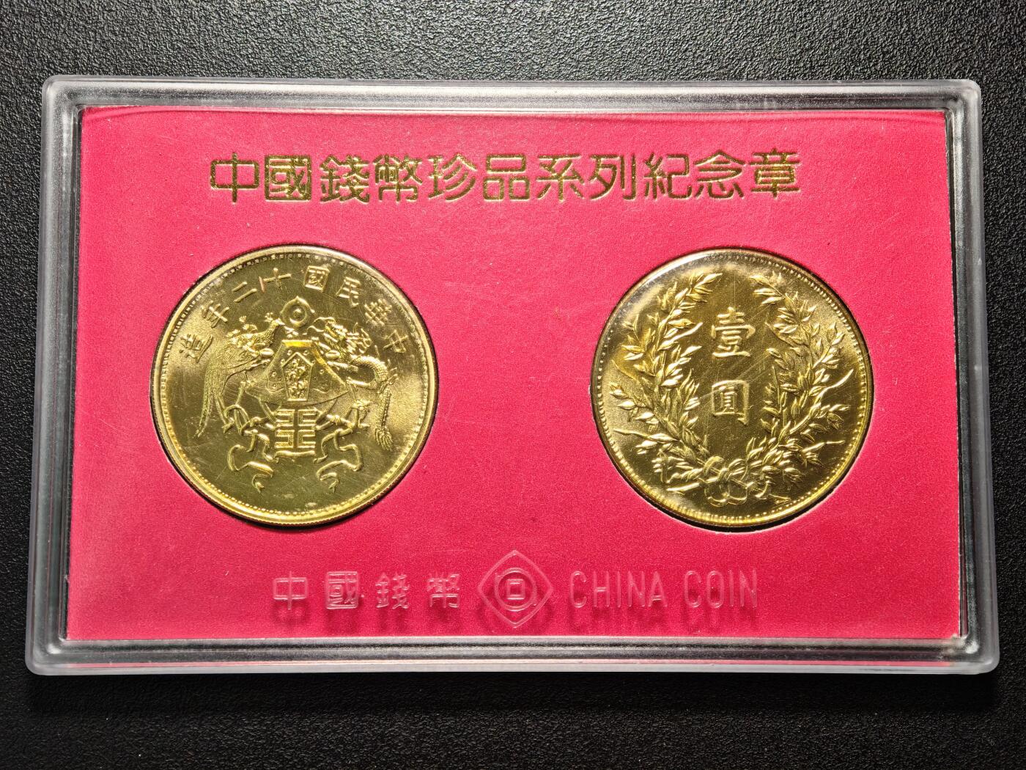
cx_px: 513
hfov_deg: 32.2
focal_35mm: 60
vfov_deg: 24.4
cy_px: 385
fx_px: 1778
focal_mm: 9
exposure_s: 1/120
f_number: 2
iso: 640
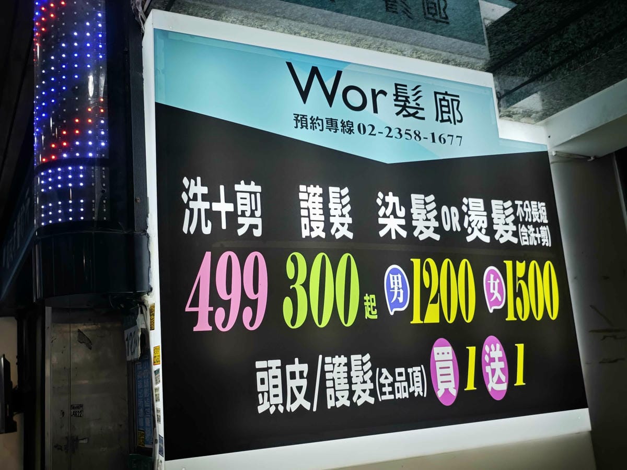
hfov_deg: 52.6
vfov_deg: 40.7
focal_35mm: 35
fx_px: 634
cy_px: 235
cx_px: 314
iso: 250
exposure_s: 1/774
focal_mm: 8.72
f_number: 2
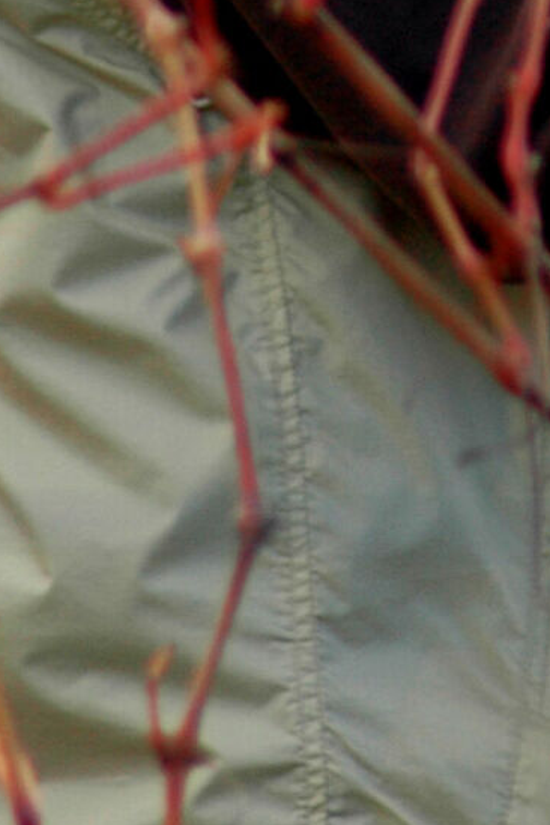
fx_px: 49519
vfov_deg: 1.0
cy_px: -216
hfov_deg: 0.6
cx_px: 594
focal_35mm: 2161
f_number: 8
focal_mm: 330
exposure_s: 1/160
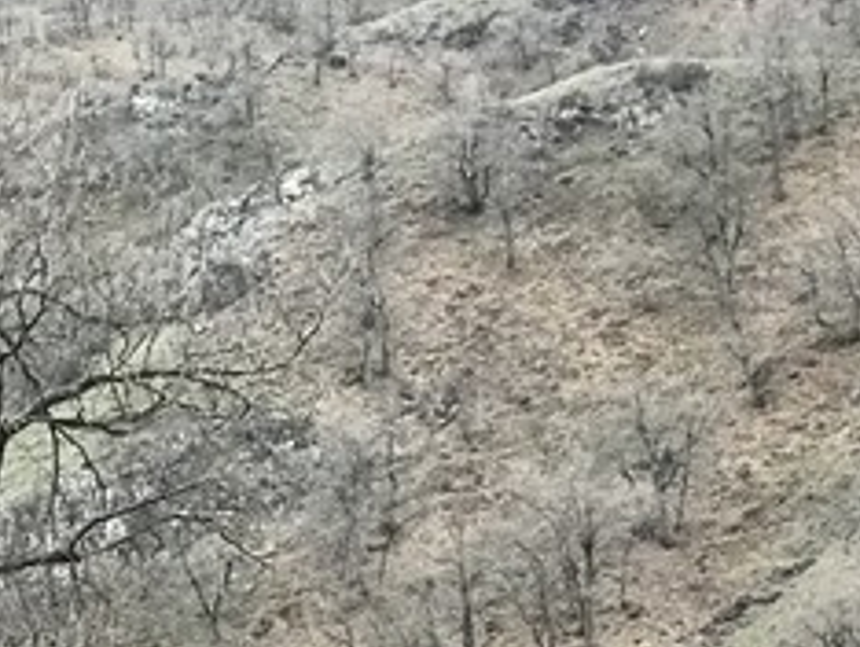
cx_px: -305
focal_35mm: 163
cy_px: 904
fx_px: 4054
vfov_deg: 8.9
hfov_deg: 11.7
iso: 200
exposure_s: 1/50
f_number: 2.8
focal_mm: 6.6
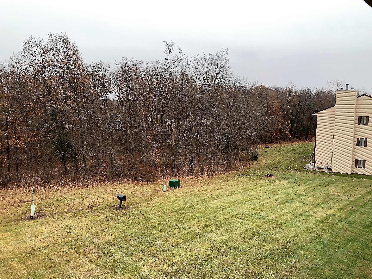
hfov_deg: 67.3
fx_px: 279
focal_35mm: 26
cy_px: 140
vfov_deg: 53.1
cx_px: 186
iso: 32
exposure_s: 1/318
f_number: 1.8
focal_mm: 4.25
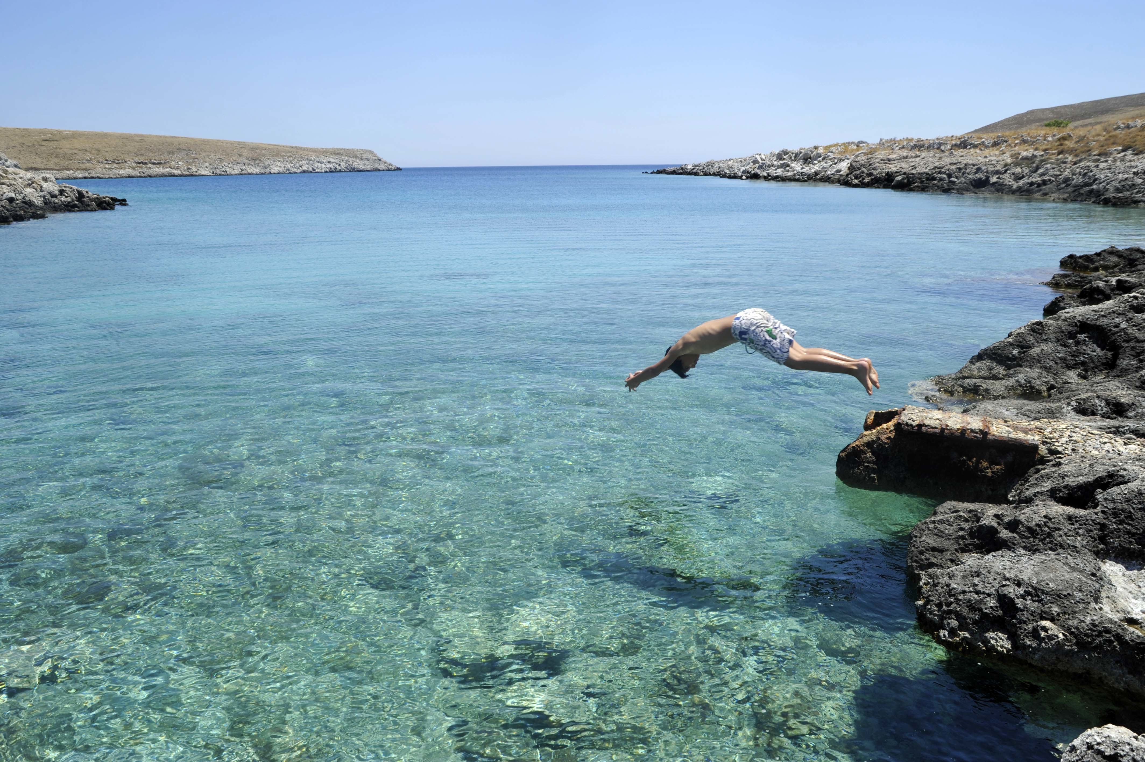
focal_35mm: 29
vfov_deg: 44.9
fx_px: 922
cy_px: 381
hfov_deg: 63.7
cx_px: 572
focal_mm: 29
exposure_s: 1/250
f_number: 9
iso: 200
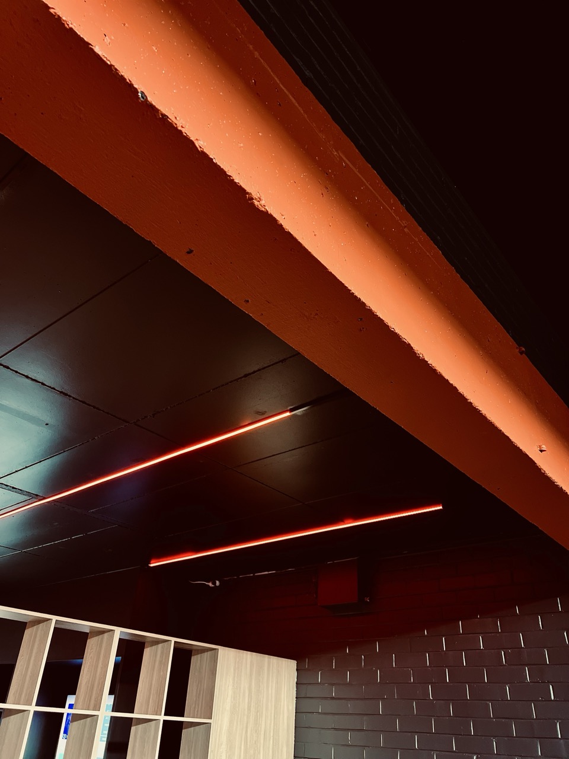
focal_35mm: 26
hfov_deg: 53.1
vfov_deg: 67.3
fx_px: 570
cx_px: 284
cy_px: 380
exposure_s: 1/35
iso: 640
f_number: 1.5
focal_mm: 5.7
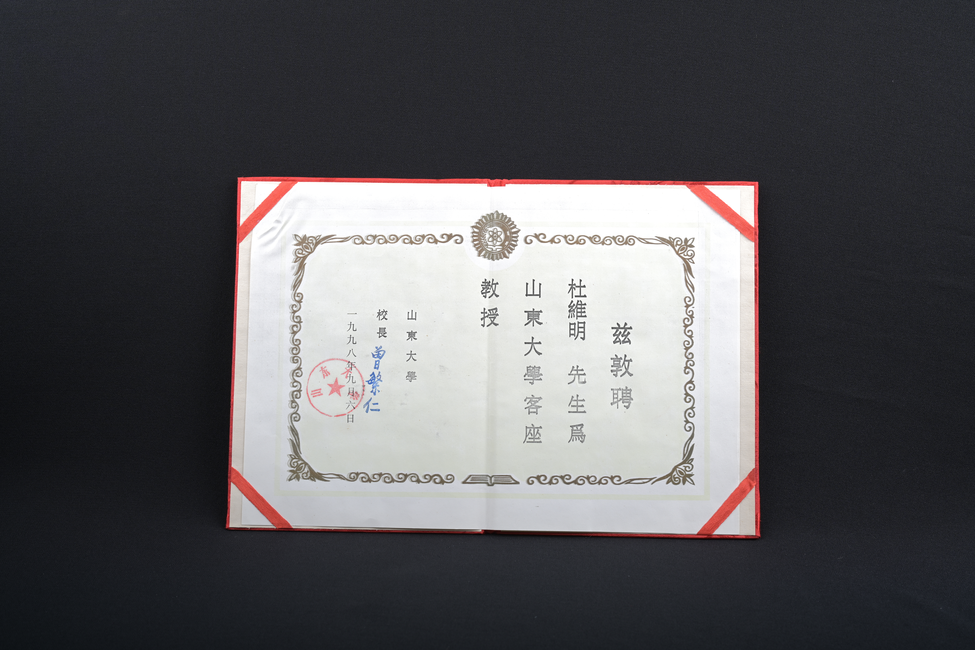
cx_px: 488
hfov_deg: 39.6
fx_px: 1354
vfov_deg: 27.0
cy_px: 325
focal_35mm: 50
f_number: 10
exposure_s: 1/200
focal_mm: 50
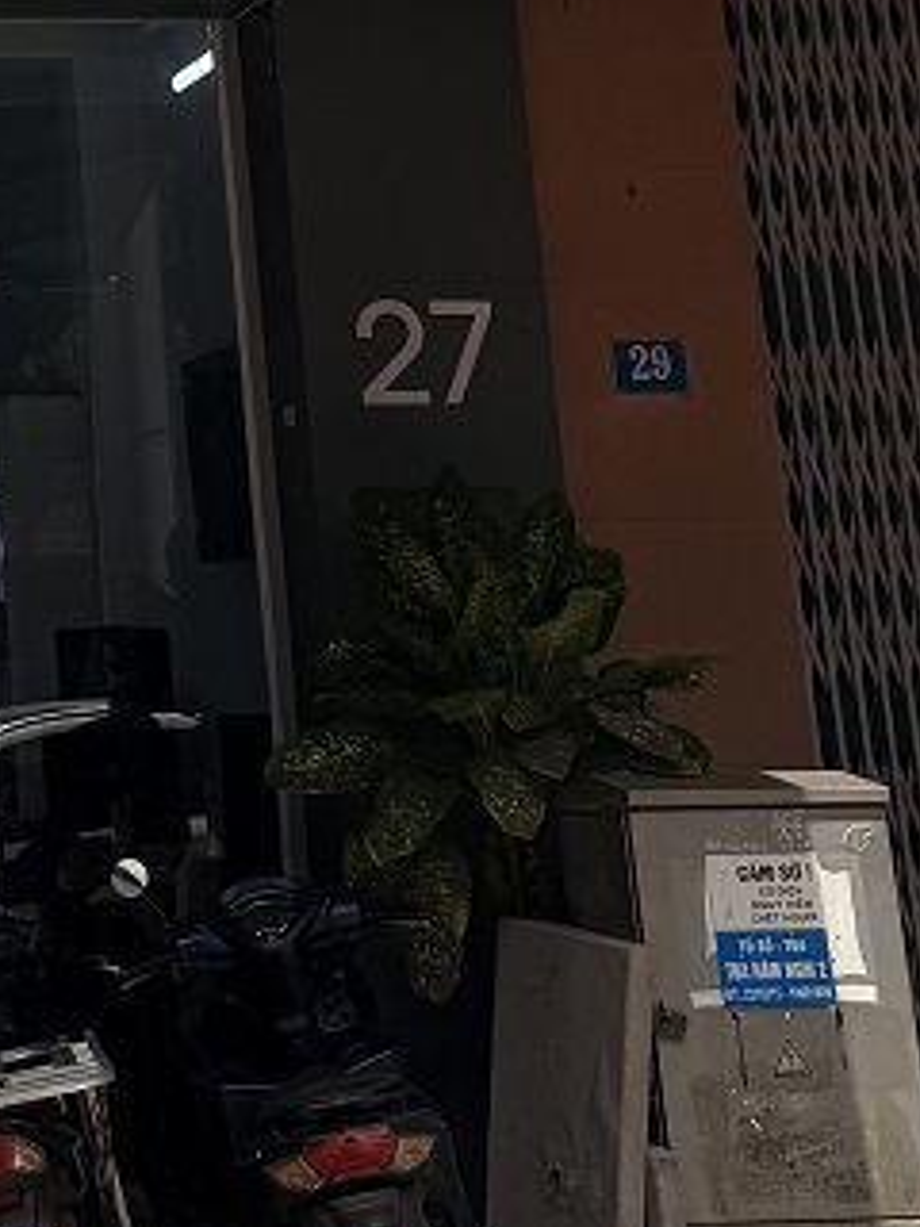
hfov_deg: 16.6
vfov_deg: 23.0
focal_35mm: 80
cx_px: -510
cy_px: -107
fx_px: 2835
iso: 80
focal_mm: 6.76
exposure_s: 1/4167
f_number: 1.78
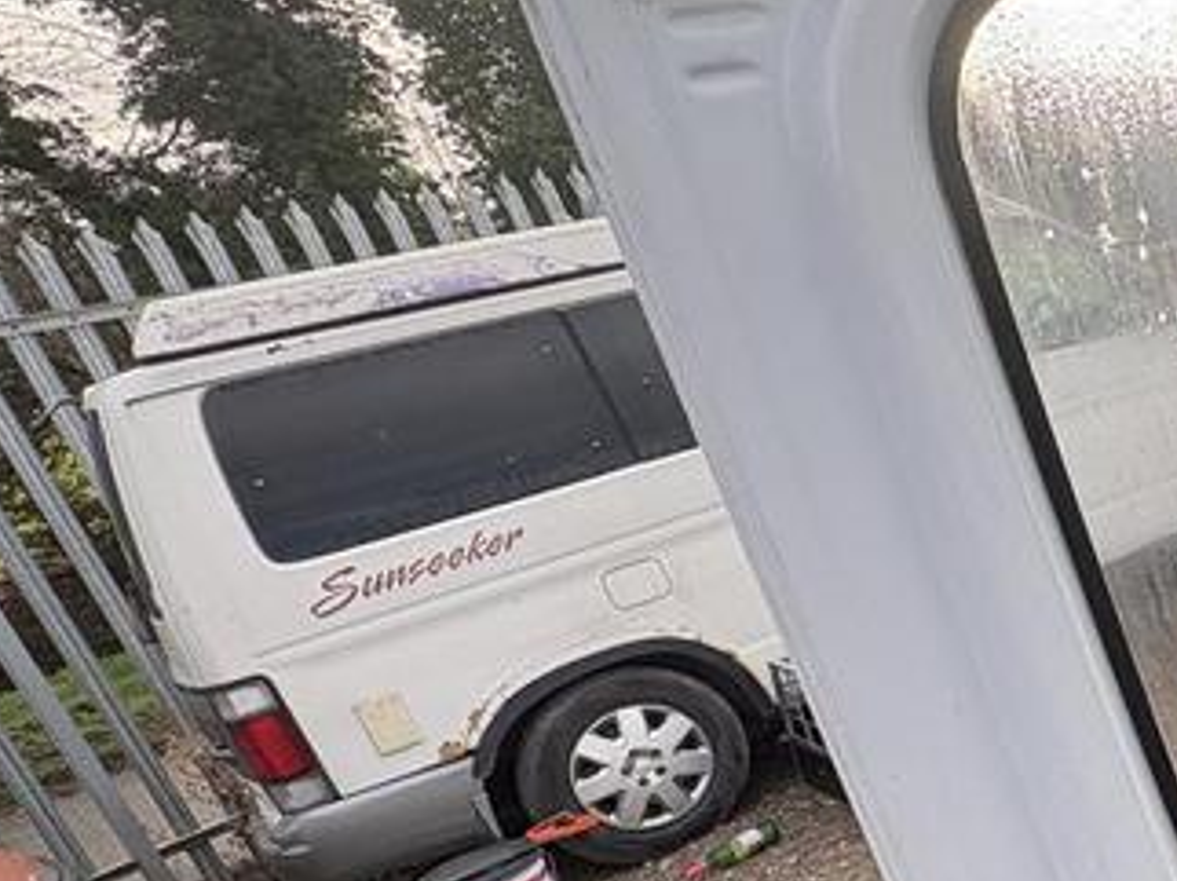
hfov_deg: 35.7
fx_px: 1325
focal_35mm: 39
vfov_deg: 36.2
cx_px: 1462
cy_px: 629
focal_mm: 2.22
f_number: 2.2
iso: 40
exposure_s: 1/414
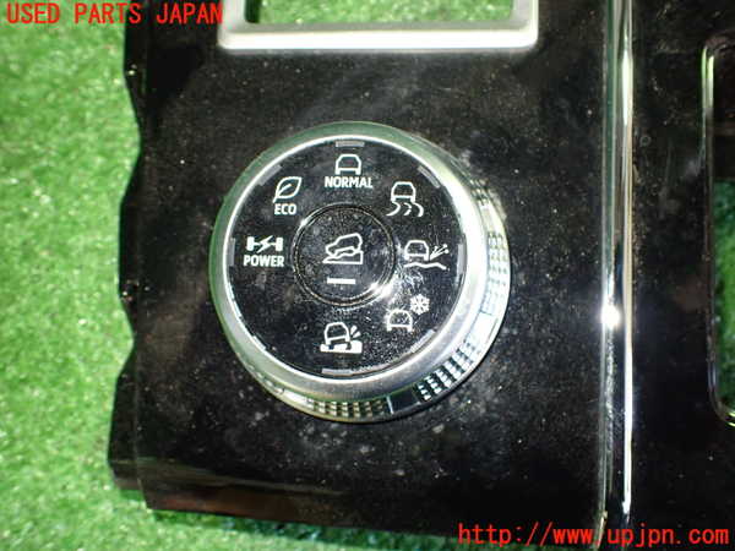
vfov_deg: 46.8
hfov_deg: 60.0
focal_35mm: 30
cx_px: 368
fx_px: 637
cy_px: 276
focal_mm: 5.4
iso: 800
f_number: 2.3
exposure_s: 1/30
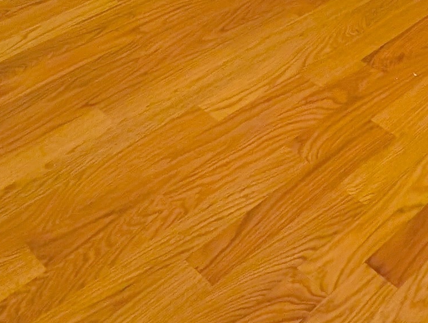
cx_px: 297
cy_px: -485
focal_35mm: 65
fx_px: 805
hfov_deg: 29.5
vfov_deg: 14.0
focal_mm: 2.23
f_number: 1.95
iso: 91
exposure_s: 1/24
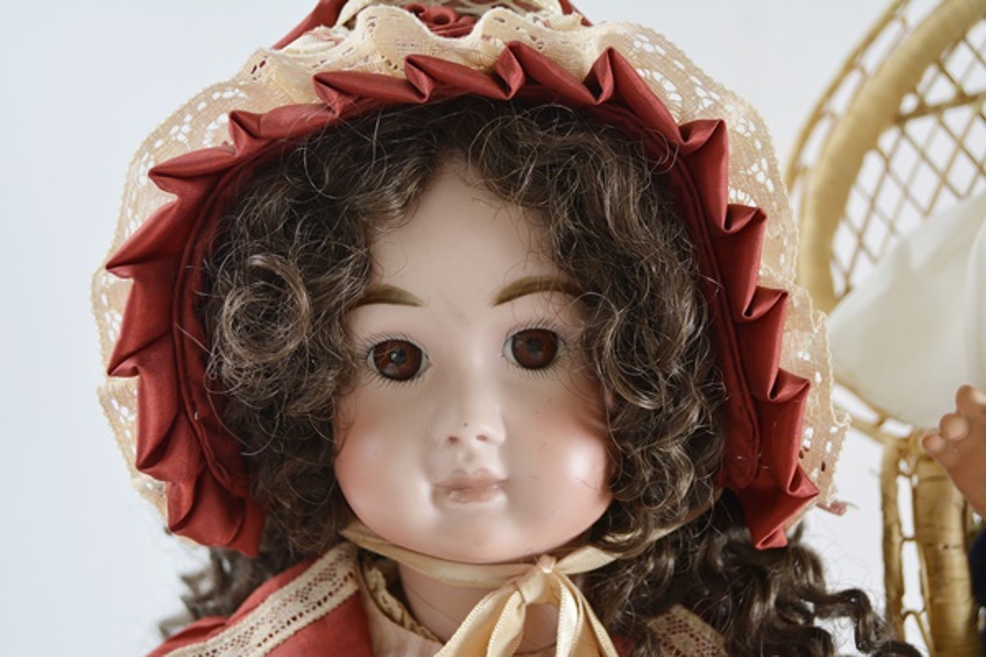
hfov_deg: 45.0
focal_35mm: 44
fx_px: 1191
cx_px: 493
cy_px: 328
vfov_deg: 30.8
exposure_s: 1/100
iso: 400
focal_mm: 29
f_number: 5
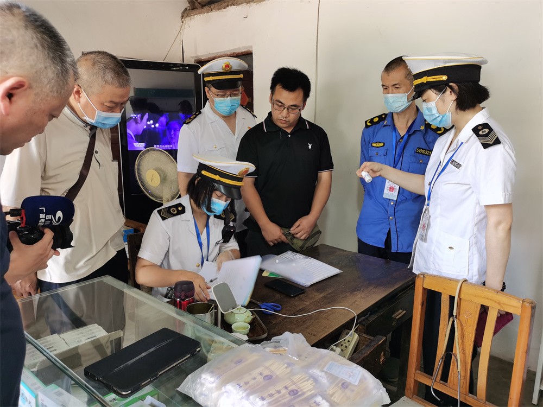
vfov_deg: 51.4
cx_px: 272
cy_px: 204
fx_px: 424
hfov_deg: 65.3
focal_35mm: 27
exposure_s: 1/50
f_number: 1.8
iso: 100
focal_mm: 5.58
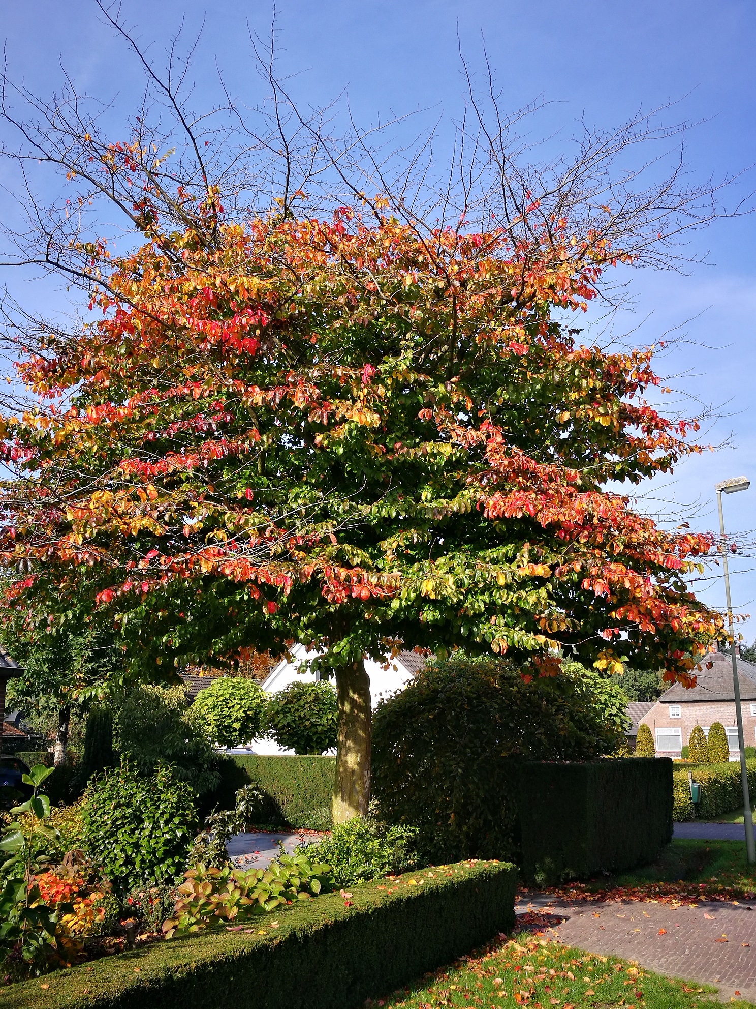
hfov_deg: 42.9
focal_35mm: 33
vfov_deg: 55.4
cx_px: 378
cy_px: 504
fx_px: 961
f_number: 2.2
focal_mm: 4.5
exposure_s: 1/510
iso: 50
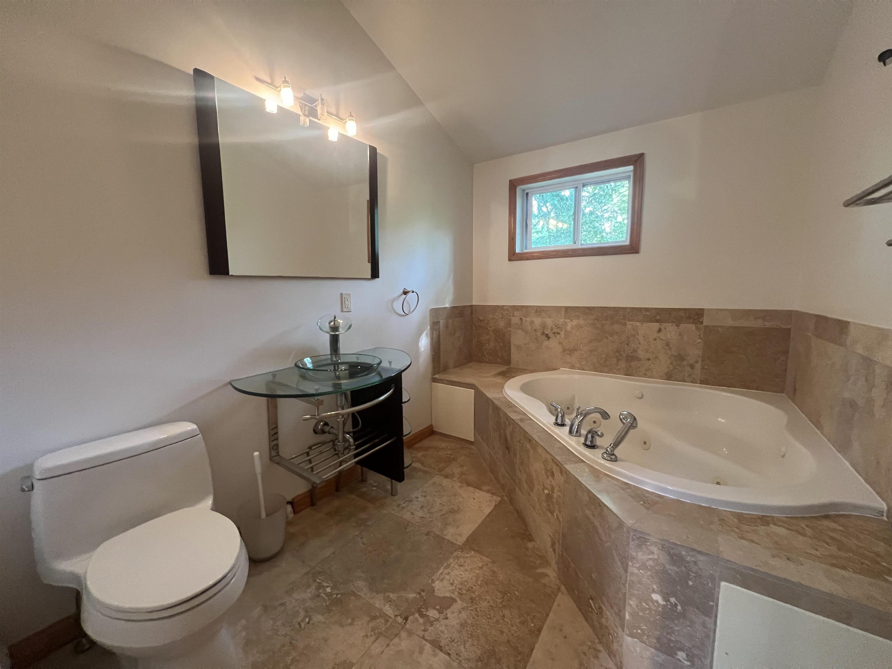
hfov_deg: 106.2
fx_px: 335
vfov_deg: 89.9
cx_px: 446
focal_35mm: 13
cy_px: 334
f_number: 1.8
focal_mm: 1.57
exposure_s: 1/60
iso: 640
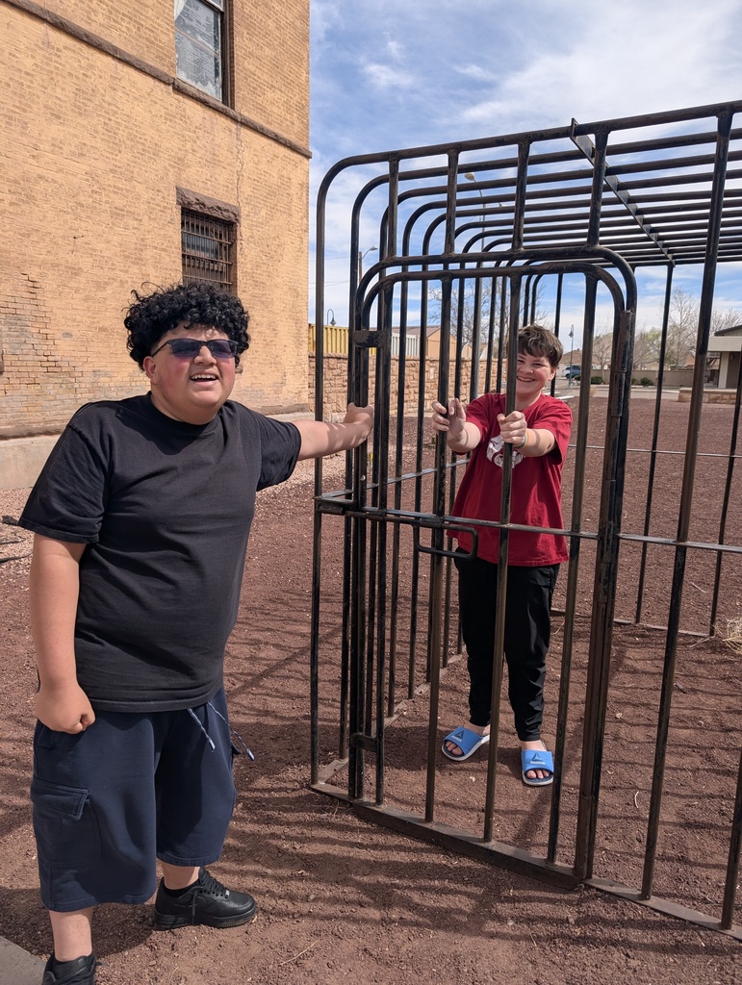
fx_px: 684
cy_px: 492
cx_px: 371
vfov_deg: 71.5
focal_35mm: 24
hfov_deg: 56.9
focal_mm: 6.9
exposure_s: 1/1018
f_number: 1.68
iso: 20
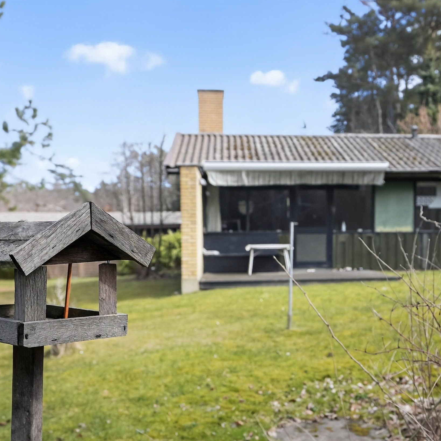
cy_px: 248
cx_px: 279
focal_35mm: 45
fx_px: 649
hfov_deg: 37.3
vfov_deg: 37.5
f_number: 4.5
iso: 400
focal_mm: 29
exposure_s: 1/640
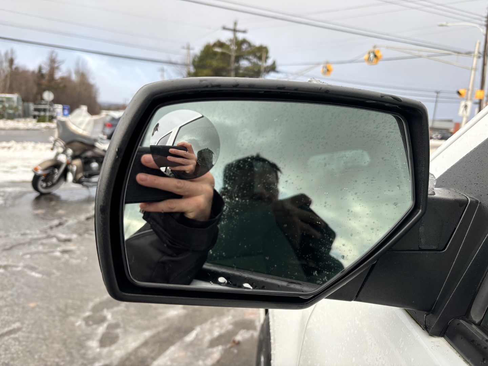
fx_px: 367
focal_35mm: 26
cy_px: 183
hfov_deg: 67.3
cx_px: 244
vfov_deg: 53.1
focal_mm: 5.96
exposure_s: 1/435
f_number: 1.6
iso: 50
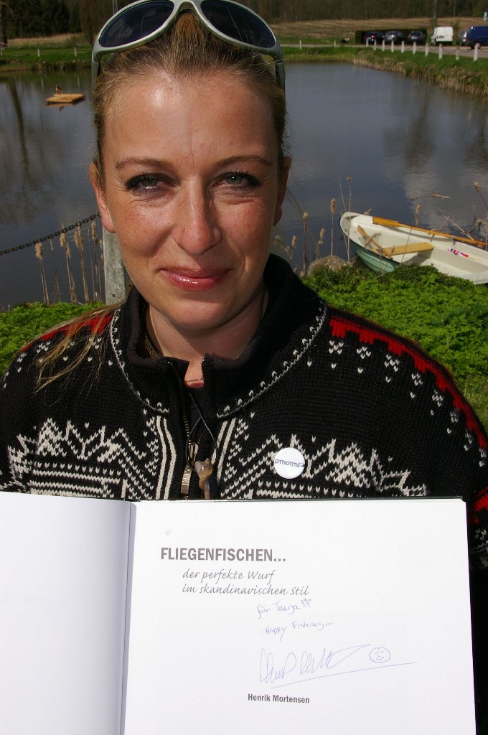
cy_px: 368
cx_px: 244
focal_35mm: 36
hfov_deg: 36.8
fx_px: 734
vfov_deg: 53.2
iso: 200
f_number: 16
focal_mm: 24
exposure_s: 1/180
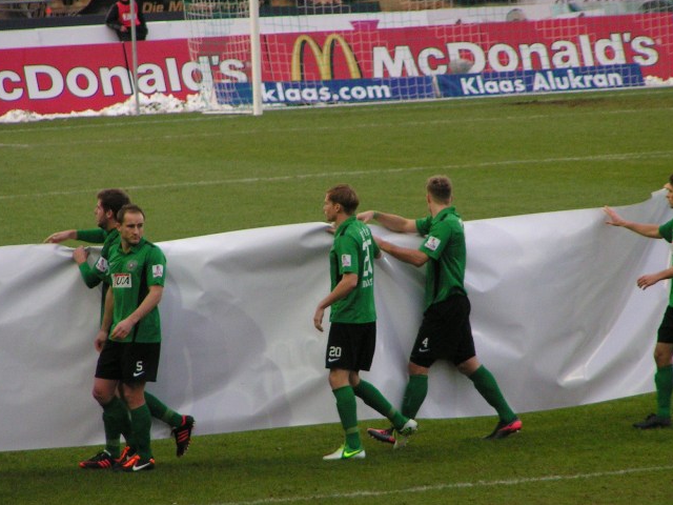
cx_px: 323
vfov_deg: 3.1
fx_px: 9235
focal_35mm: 475
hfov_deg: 4.2
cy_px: 275
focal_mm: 58
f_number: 3.5
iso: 200
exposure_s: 1/400
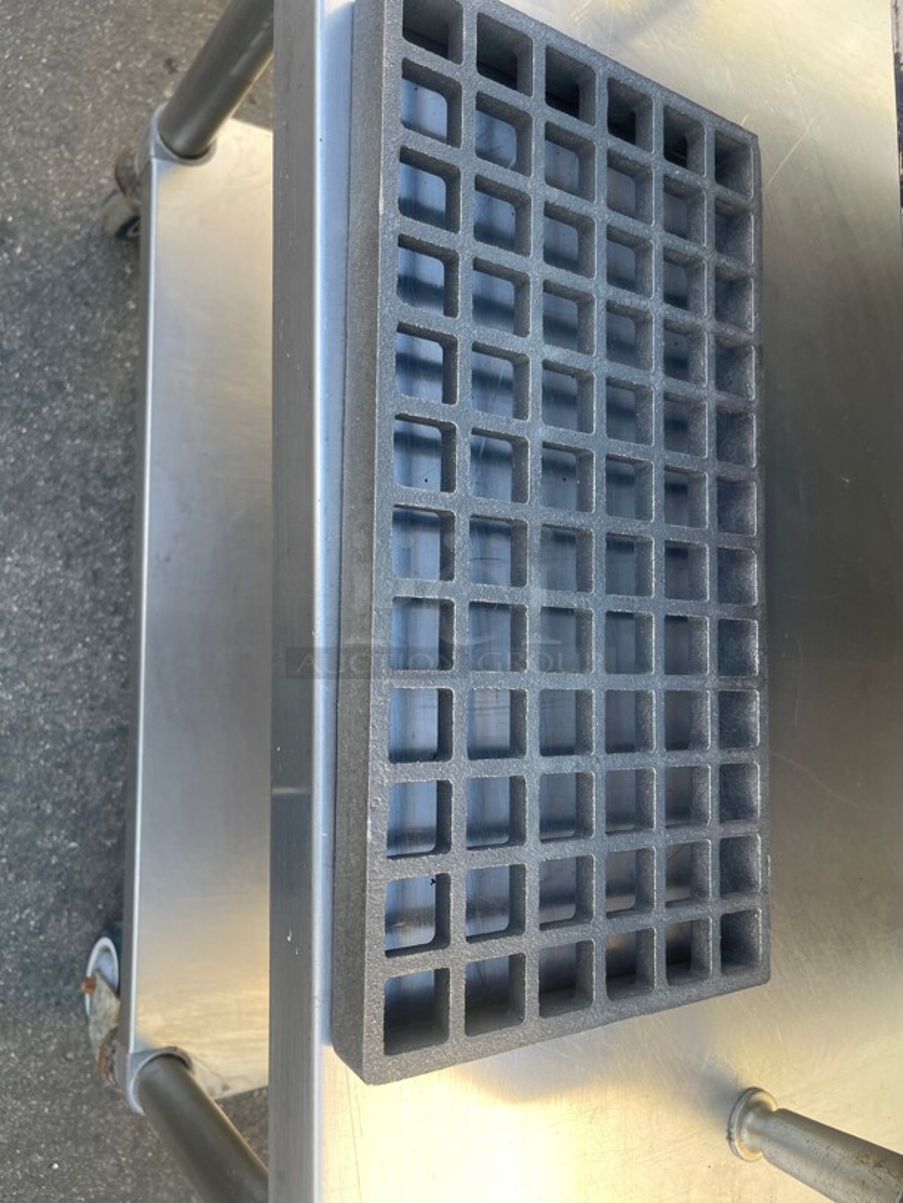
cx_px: 452
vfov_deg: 67.3
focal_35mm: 26
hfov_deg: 53.1
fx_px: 904
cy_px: 602
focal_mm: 5.1
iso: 50
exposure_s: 1/121
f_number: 1.6
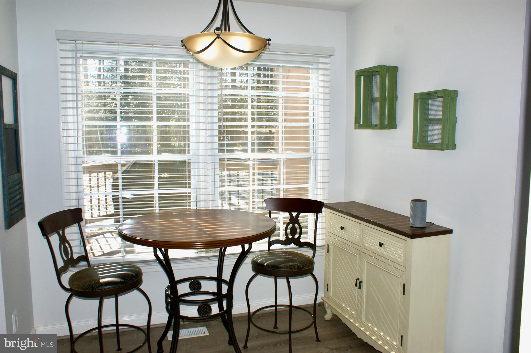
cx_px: 266
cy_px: 176
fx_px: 398
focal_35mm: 27
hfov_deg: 67.4
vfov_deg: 47.9
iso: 100
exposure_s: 1/160
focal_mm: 18
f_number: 7.1
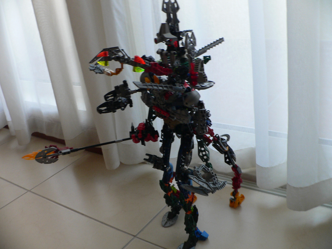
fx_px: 336
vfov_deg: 40.7
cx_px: 166
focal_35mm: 35
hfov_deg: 52.6
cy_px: 124
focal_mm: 4.6
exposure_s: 1/13
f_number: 2.8
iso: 100
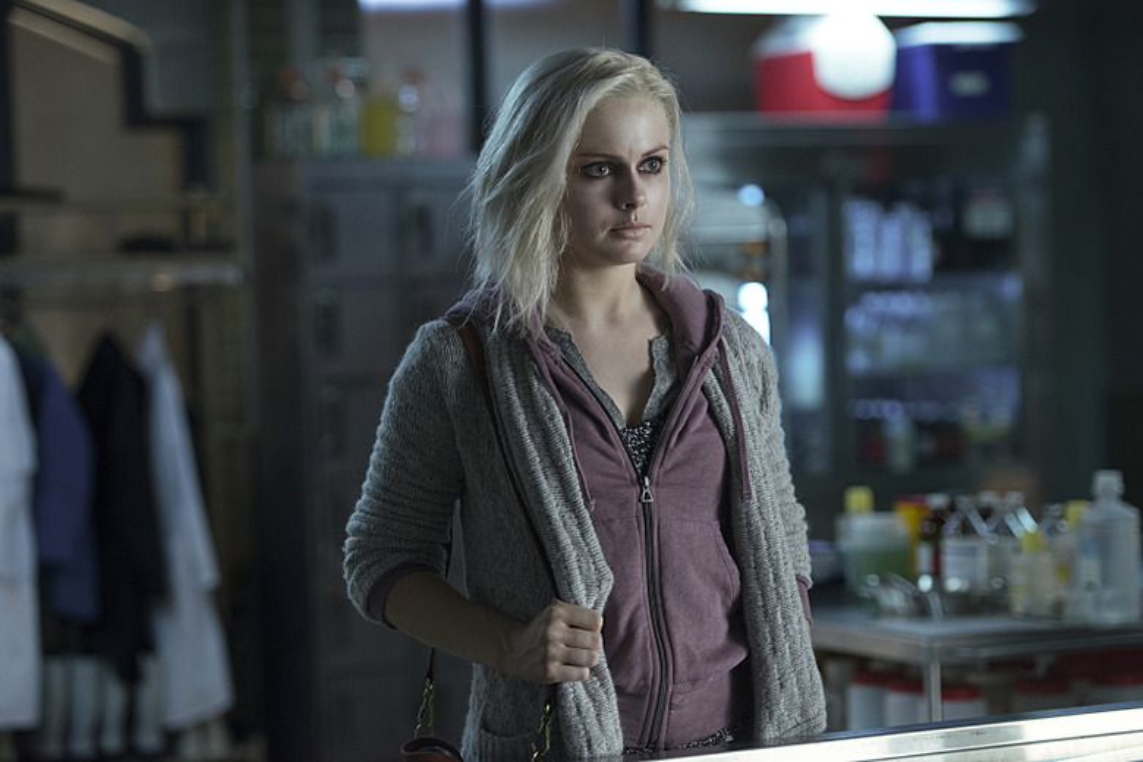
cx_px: 572
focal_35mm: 102
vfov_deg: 13.4
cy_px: 381
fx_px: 3238
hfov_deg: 20.0
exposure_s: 1/100
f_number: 2.8
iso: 1600
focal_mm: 102
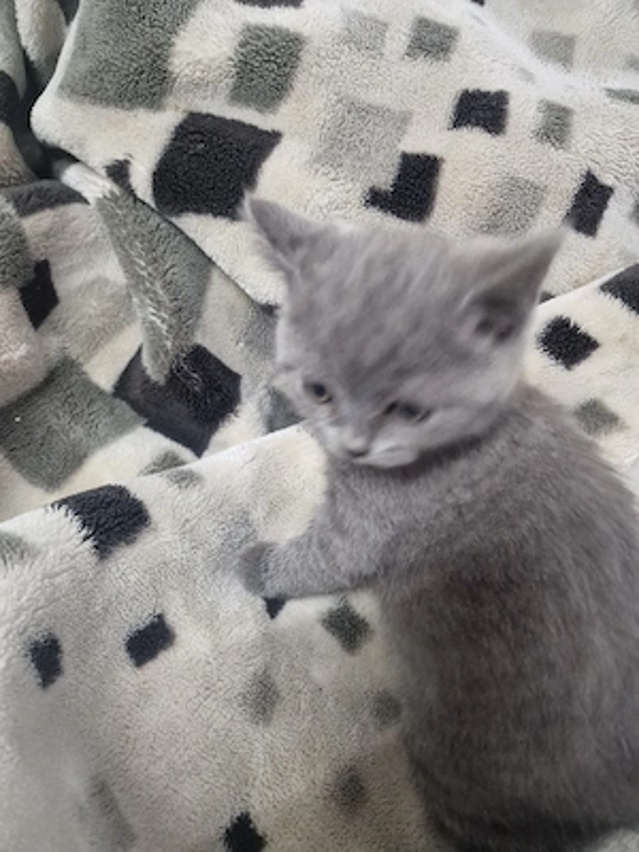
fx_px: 566
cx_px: 320
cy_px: 426
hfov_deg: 58.9
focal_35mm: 23
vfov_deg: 73.9
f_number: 1.8
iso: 640
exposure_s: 1/33
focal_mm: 6.4
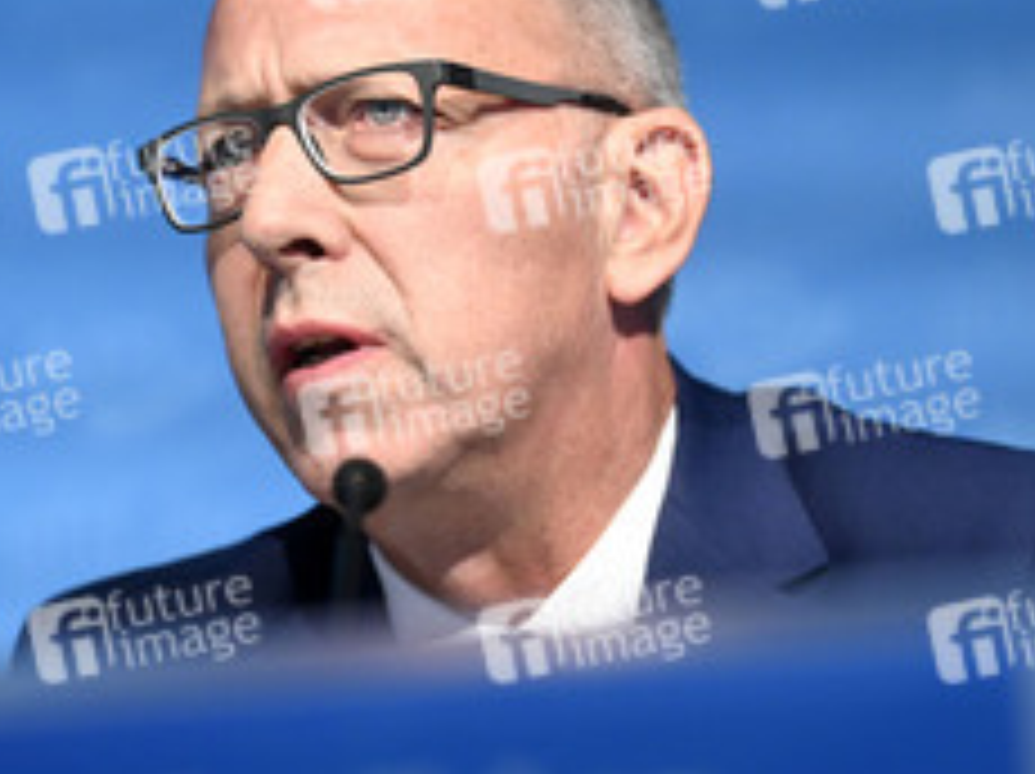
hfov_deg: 8.4
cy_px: 518
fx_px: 7049
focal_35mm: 236
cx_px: 475
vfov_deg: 6.3
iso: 5000
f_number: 3.5
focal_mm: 125
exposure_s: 1/1600
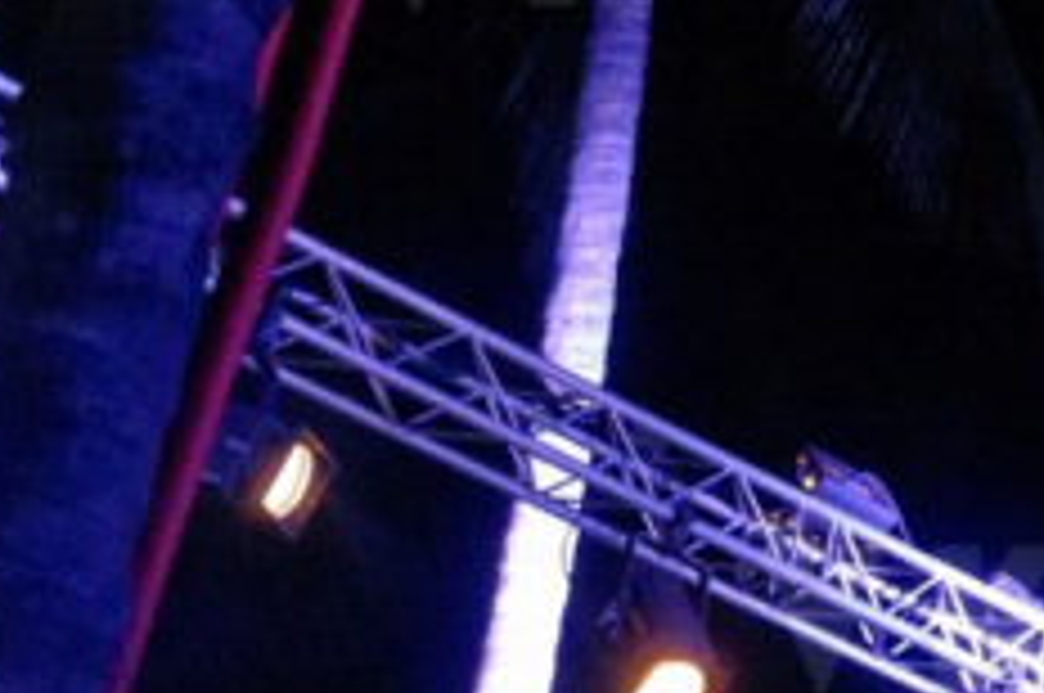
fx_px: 3591
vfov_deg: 11.0
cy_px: 72
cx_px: 1732
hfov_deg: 14.9
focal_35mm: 124
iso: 6400
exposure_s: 1/50
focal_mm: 24
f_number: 5.6
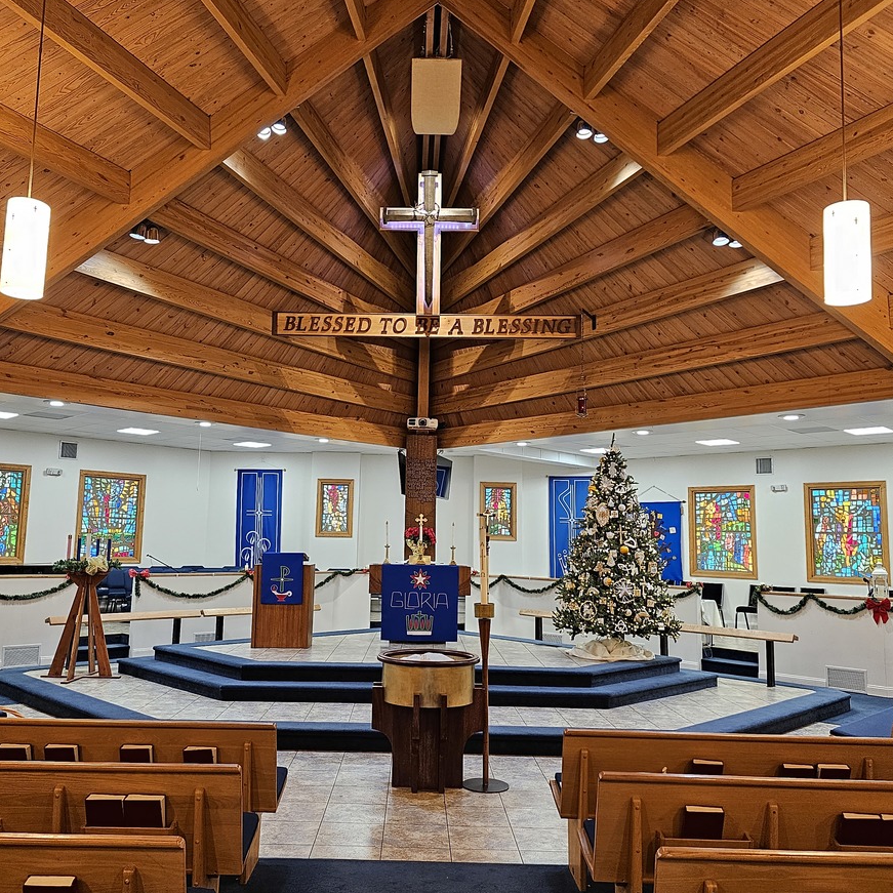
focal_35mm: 28
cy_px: 450
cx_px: 416
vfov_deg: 57.3
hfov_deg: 57.3
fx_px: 817
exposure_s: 1/120
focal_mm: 6.3
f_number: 1.7
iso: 500
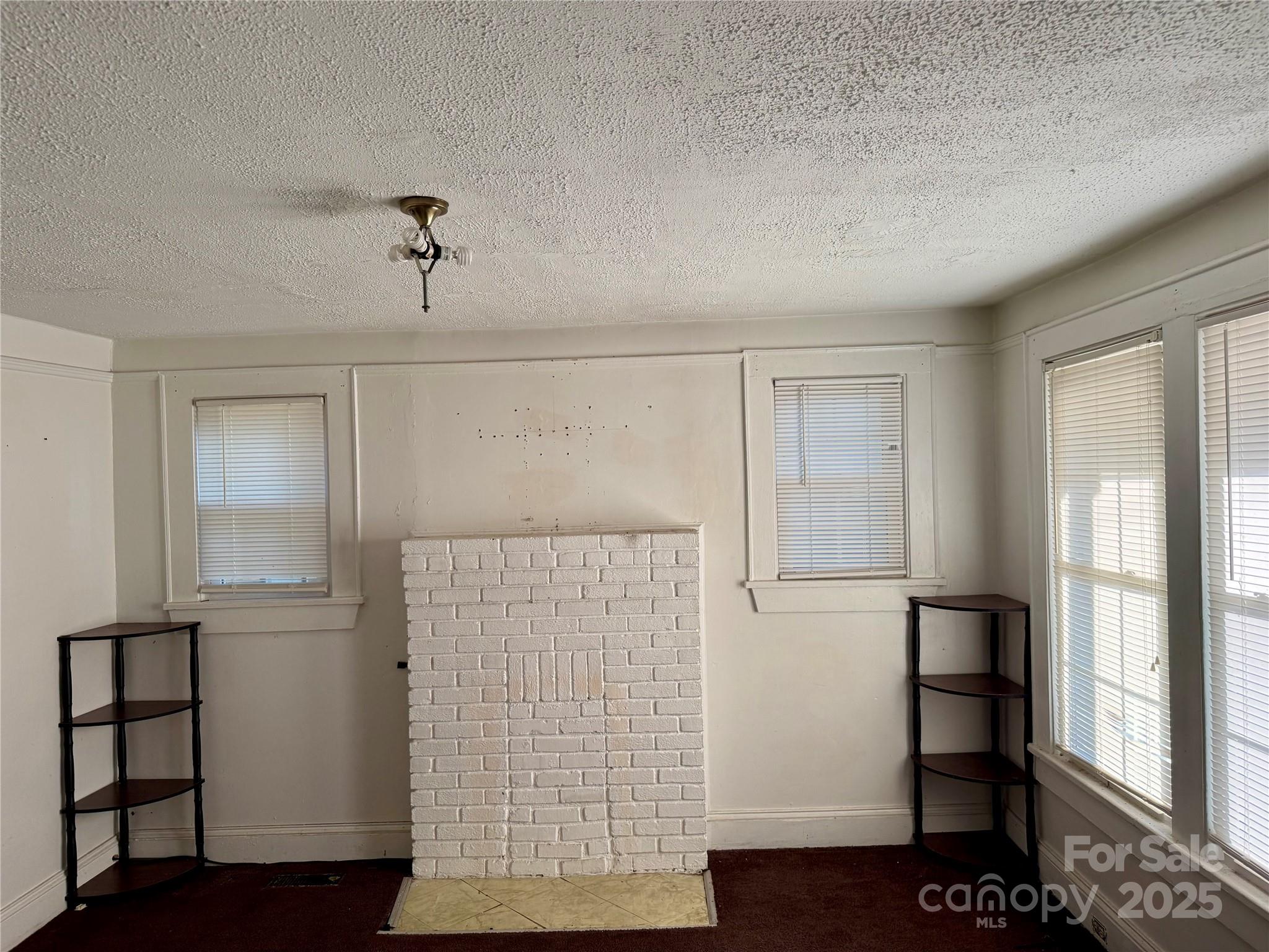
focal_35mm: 24
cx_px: 634
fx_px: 880
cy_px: 476
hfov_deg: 71.6
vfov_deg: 56.8
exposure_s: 1/314
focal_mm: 6.76
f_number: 1.78
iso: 100
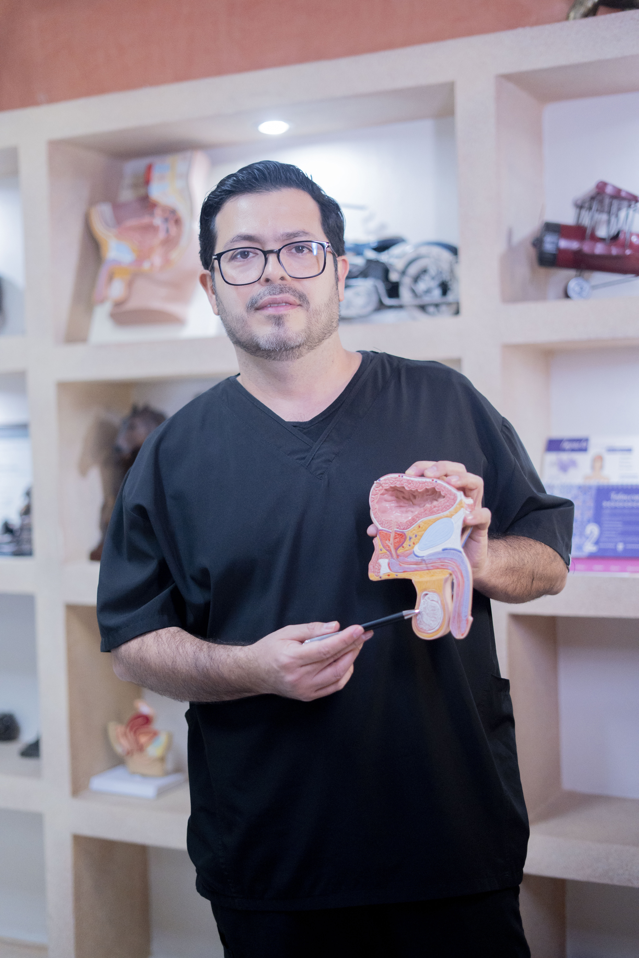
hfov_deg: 27.0
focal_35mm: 50
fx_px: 1331
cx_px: 320
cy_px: 479
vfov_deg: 39.6
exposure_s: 1/400
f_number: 1.8
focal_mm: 50
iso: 3200
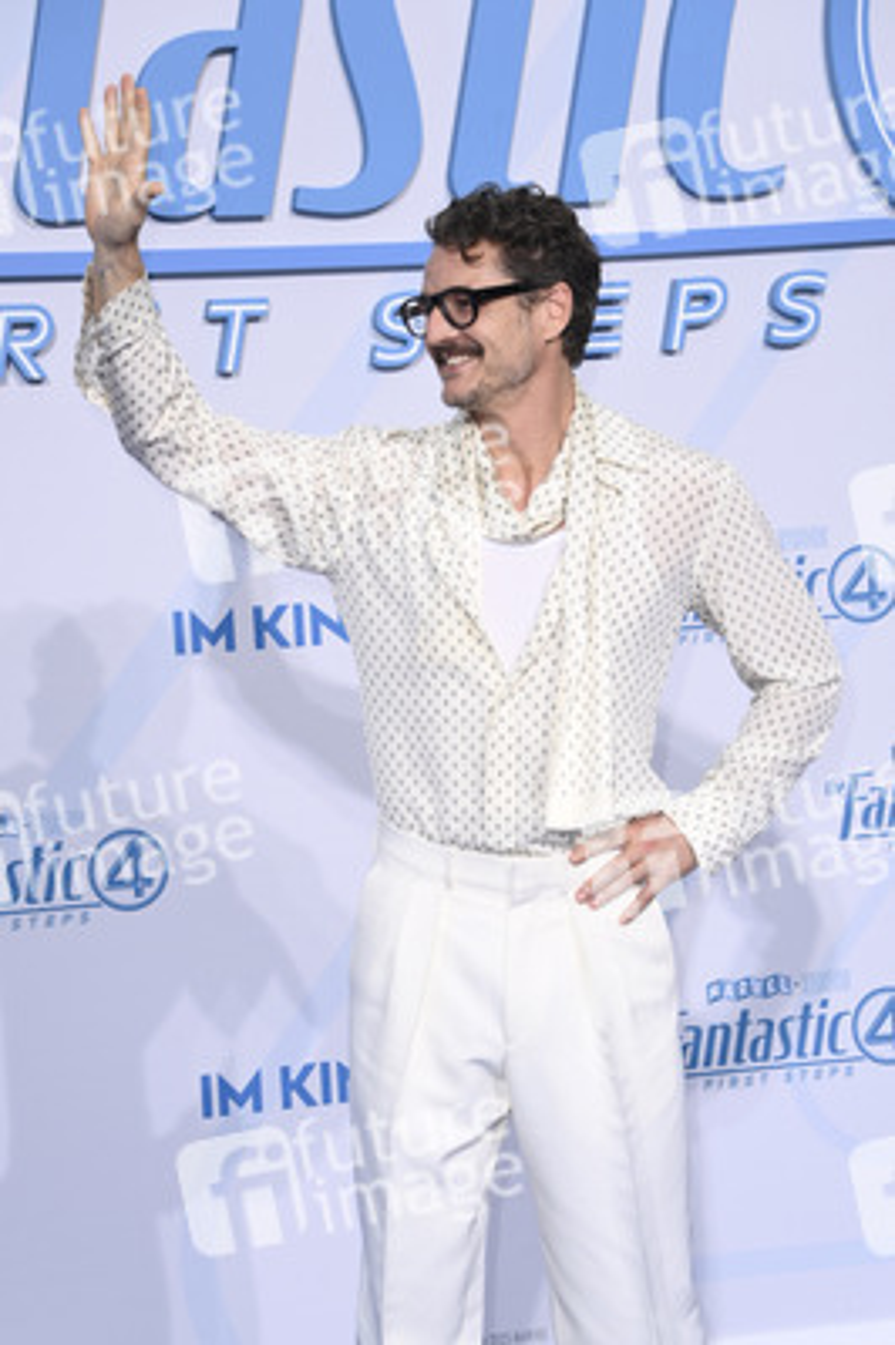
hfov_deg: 13.7
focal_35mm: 100
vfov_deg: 20.4
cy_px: 672
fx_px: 3735
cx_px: 448
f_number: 5.6
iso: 400
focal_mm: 100
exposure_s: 1/200
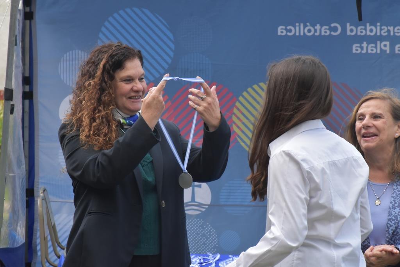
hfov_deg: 13.0
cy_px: 134
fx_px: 1750
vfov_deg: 8.7
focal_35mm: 158
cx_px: 200
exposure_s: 1/640
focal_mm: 105
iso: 1600
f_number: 13
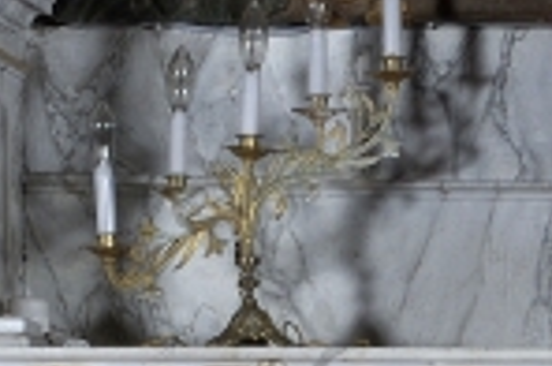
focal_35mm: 312
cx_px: 780
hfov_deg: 6.5
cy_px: 612
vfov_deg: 4.3
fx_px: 4774
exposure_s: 1/80
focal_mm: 40
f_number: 22
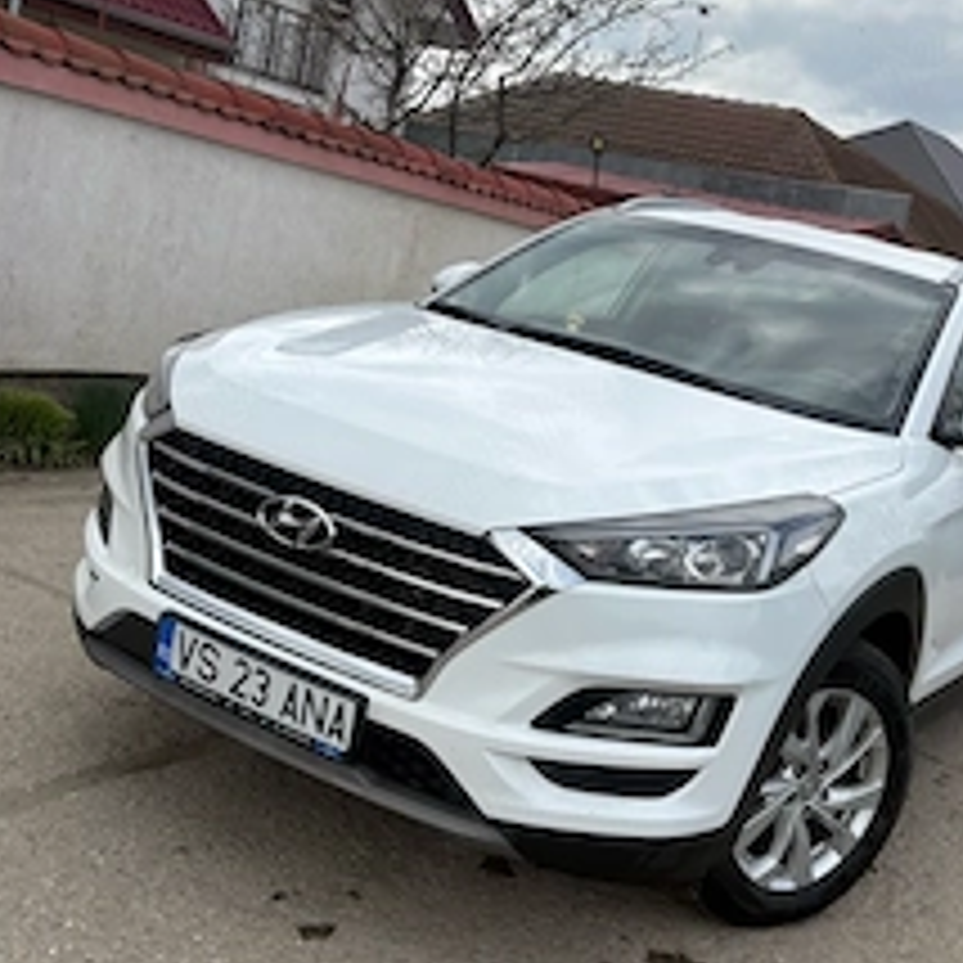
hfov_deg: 38.7
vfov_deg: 39.2
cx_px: 648
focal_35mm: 43
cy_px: 477
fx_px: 1353
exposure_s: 1/3448
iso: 50
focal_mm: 5.96
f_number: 1.6
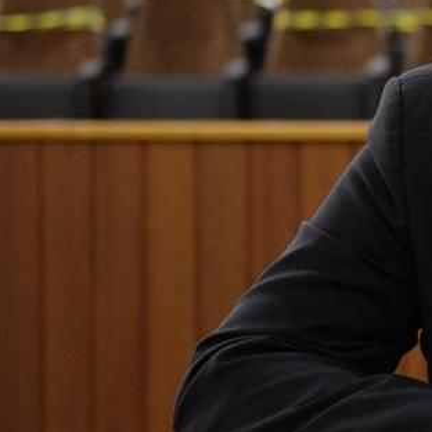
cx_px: 662
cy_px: 181
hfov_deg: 11.5
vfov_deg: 12.0
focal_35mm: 145
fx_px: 2047
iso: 2500
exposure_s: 1/125
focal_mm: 52
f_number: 2.8
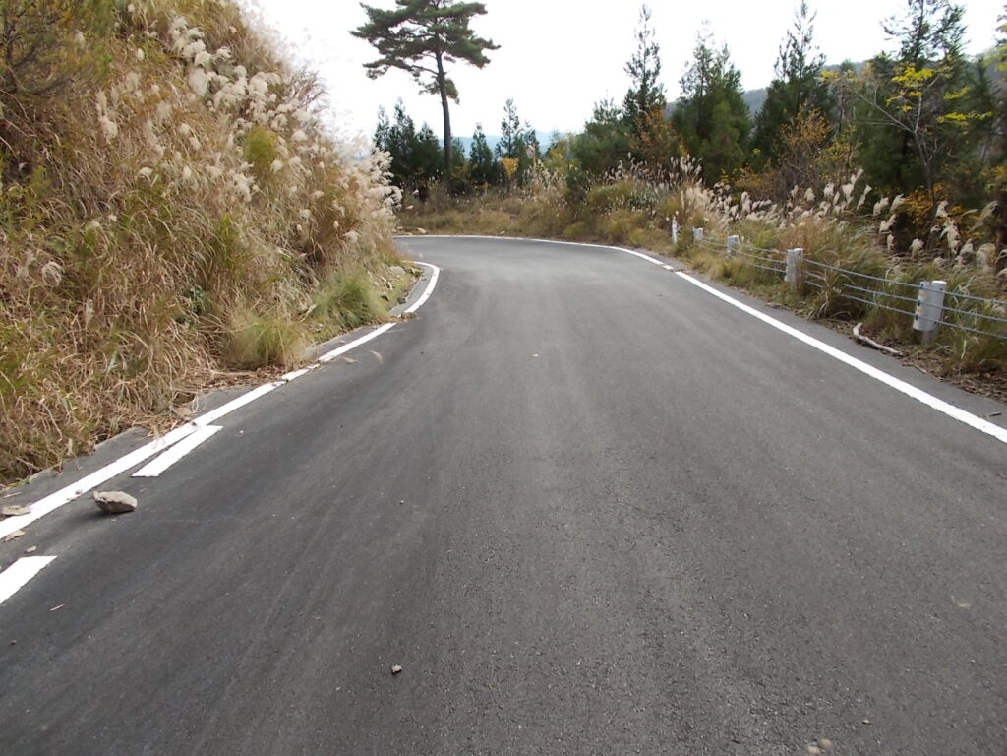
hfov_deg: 67.3
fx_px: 756
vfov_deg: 53.1
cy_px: 378
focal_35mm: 26
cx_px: 504
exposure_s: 1/250
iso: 80
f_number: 3.2
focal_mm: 4.6
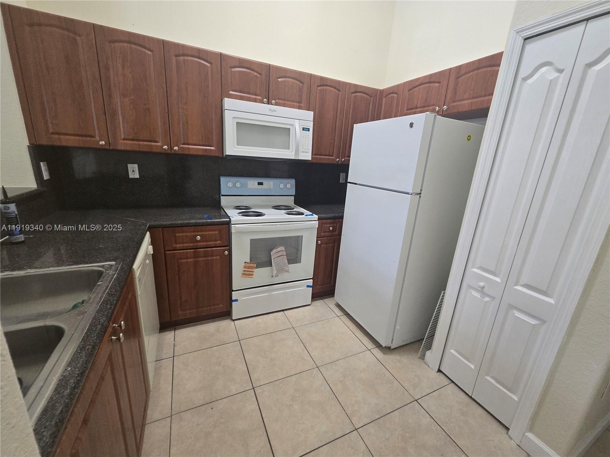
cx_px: 305
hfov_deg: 106.2
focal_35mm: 13
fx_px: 229
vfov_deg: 89.9
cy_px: 228
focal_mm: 2.2
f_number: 2.2
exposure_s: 1/60
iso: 500
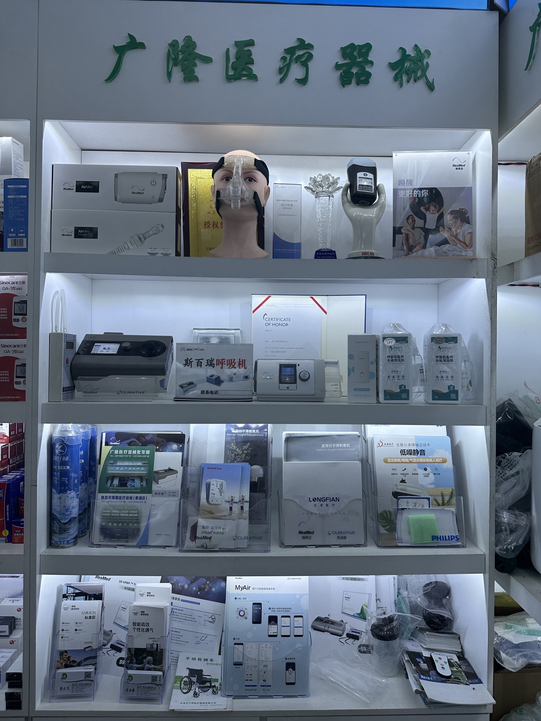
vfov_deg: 71.6
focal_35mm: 24
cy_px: 360
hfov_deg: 56.8
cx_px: 270
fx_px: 500
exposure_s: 1/414
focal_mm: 6.86
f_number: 1.78
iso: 80
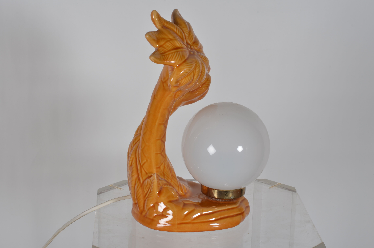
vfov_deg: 18.1
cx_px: 187
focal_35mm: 75
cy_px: 124
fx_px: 778
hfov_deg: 27.0
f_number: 14
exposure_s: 1/125
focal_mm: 50
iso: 100
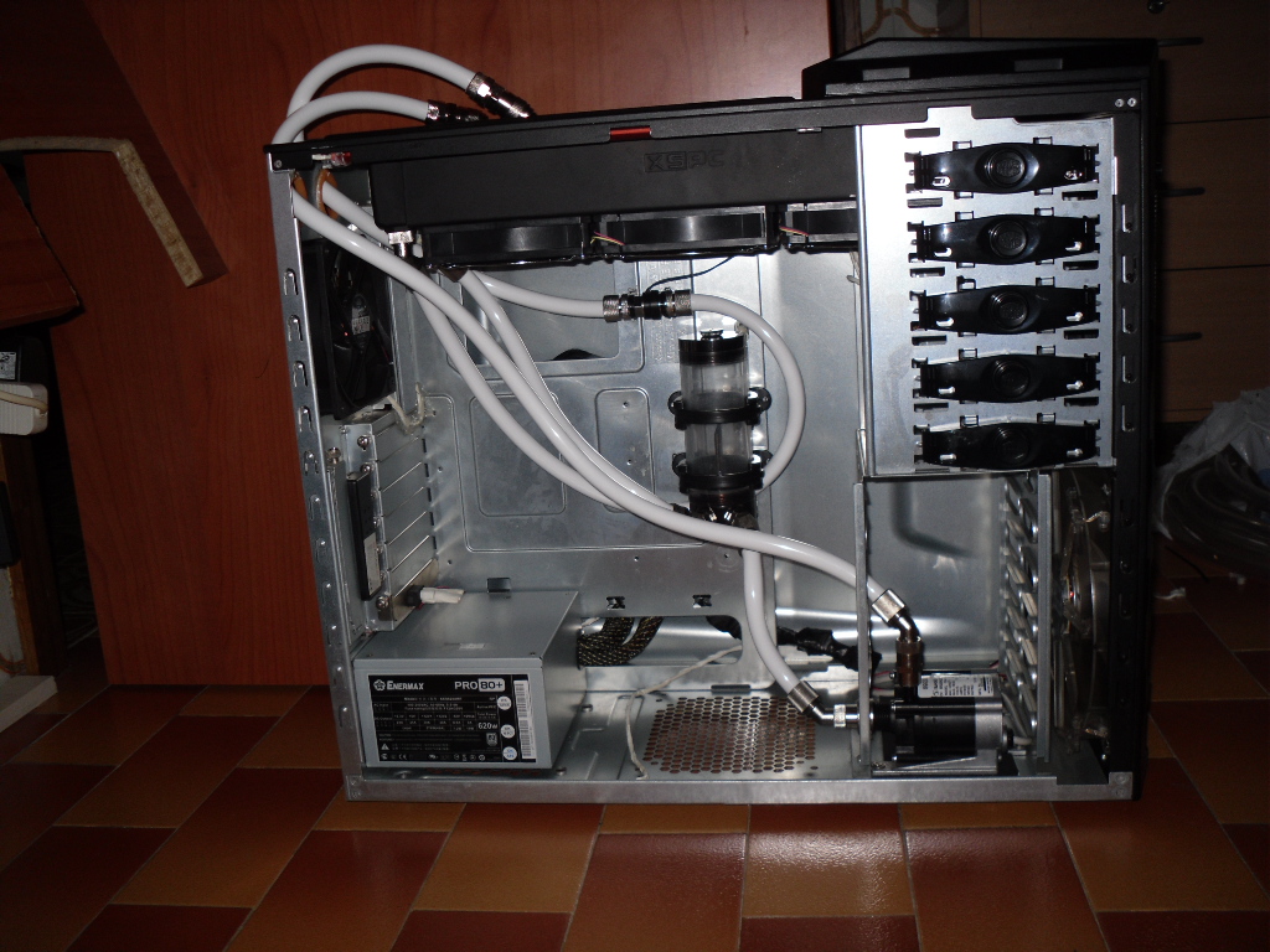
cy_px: 476
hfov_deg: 52.6
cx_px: 635
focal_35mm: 35
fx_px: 1284
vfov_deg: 40.7
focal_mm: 6.3
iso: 100
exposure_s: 1/45
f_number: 7.6
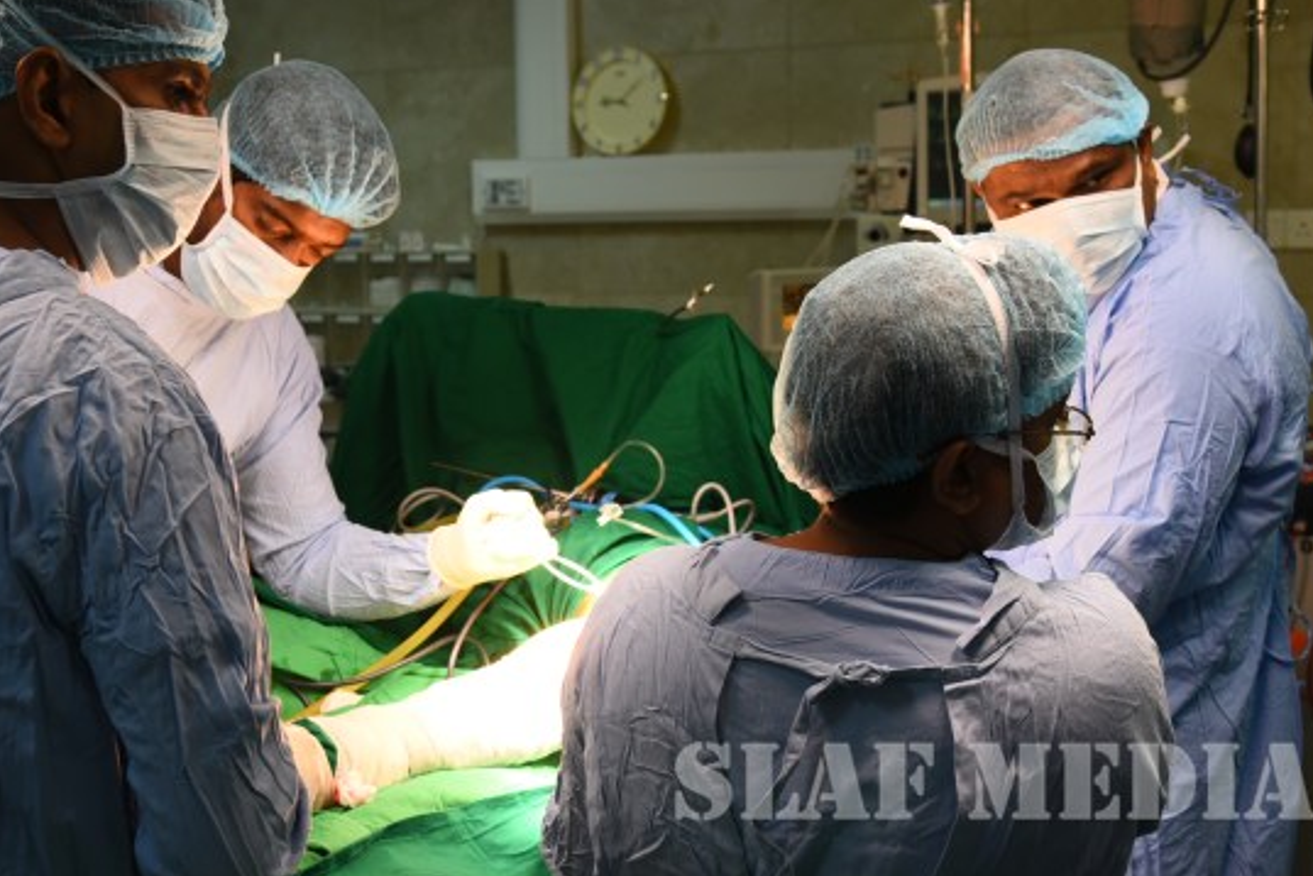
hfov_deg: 33.3
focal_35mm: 60
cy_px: 358
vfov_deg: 22.6
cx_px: 560
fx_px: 2188
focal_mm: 46
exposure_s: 1/50
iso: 1250
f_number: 5.6
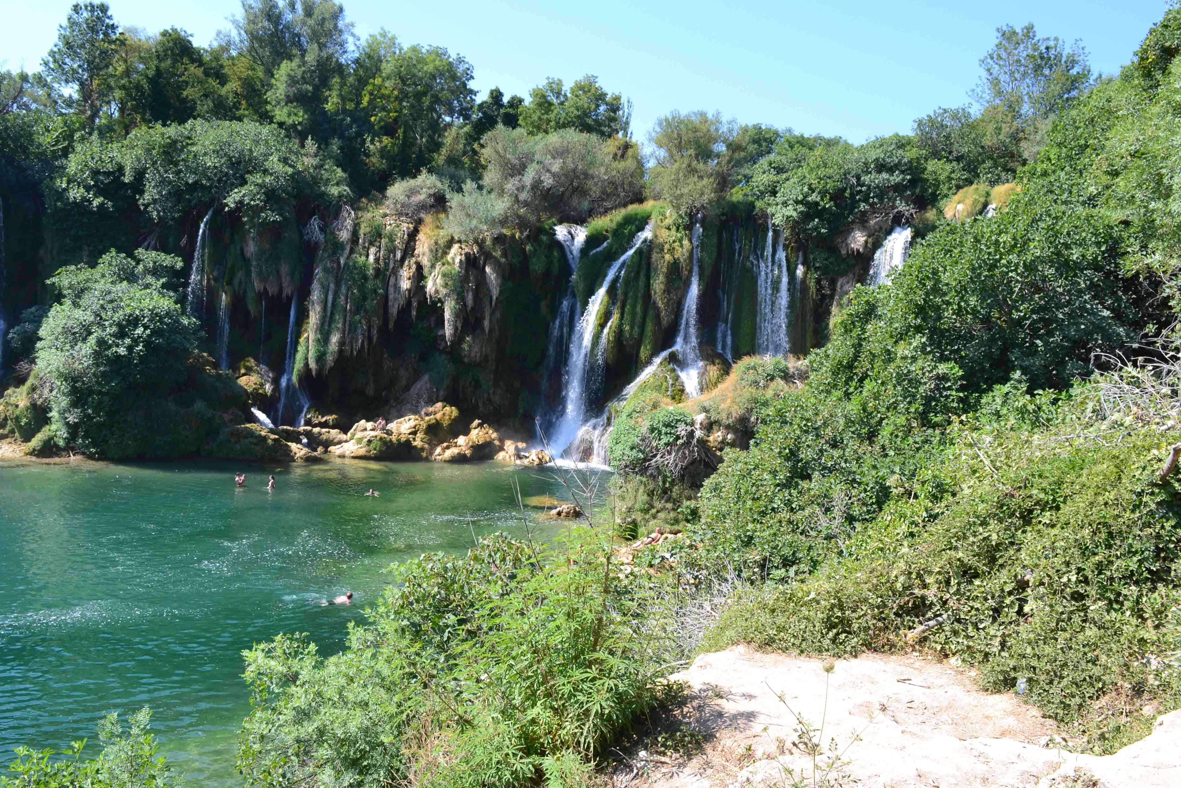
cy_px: 398
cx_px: 583
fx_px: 1017
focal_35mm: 31
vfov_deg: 42.3
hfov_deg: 60.3
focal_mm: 20
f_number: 10
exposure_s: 1/250
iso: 400
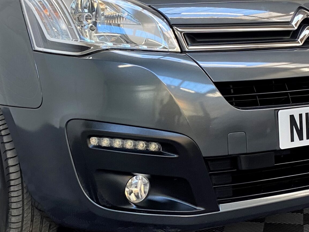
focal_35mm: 58
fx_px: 518
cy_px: 77
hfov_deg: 33.2
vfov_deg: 25.1
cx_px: 141
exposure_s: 1/50
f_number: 1.8
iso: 64
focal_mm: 4.25
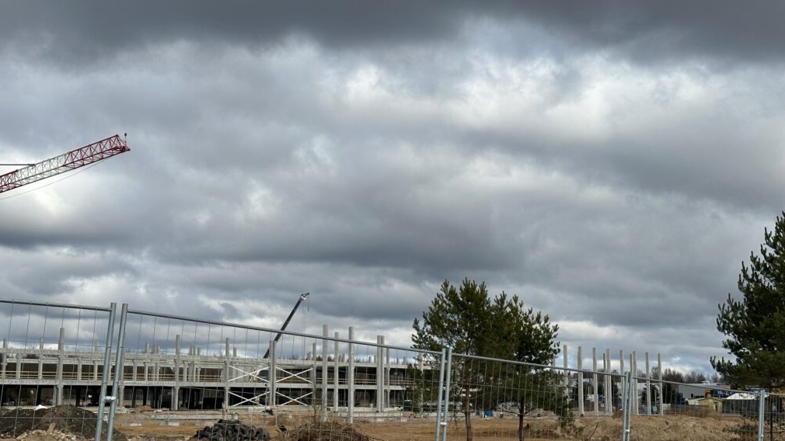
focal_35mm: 53
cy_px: 248
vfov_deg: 22.6
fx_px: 1103
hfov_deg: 39.2
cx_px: 388
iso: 64
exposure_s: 1/5556
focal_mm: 6.86
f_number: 1.78
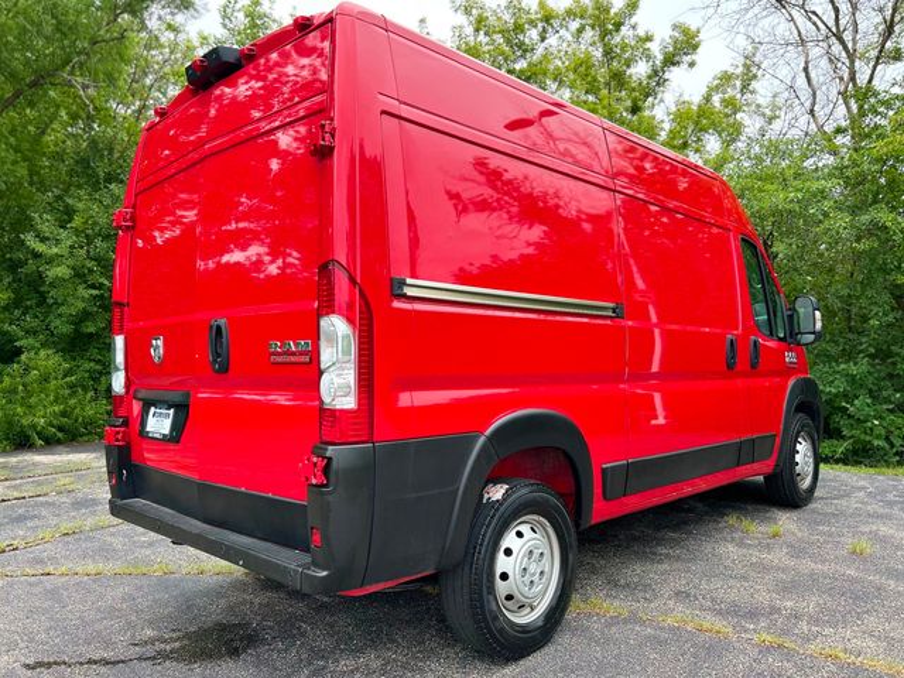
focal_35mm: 26
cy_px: 339
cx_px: 452
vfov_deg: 53.1
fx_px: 679
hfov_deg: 67.3
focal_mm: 5.7
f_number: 1.5
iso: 50
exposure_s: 1/389
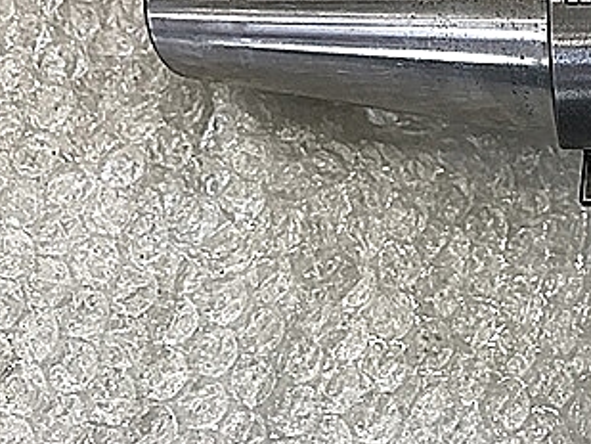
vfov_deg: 24.1
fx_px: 991
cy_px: -8
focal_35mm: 58
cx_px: 587
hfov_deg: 30.9
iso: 25
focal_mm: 3.99
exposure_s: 1/60
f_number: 1.8
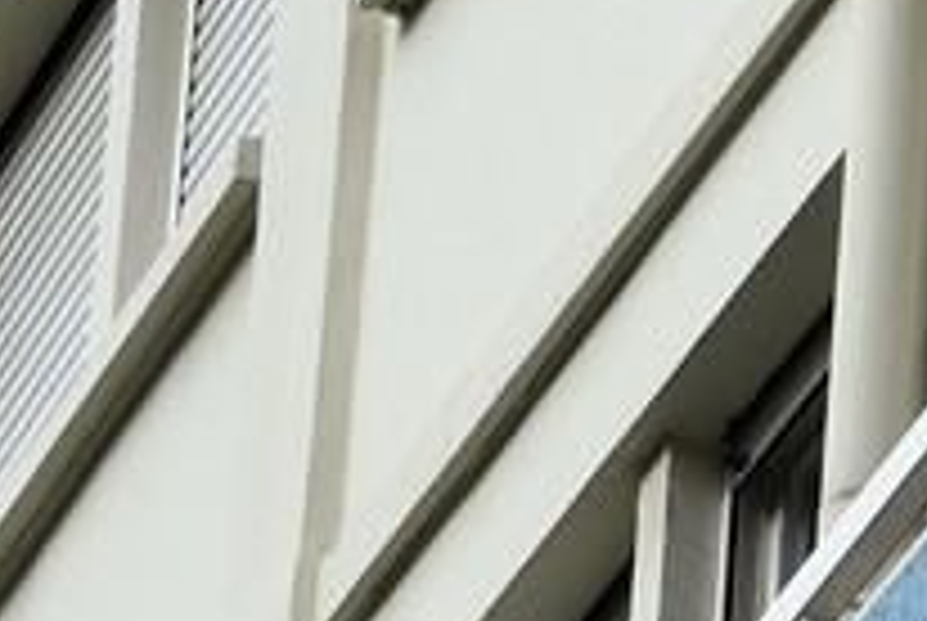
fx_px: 14002
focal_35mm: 543
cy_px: 1829
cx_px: 3132
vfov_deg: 2.5
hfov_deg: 3.7
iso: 200
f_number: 11
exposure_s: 1/250
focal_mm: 70
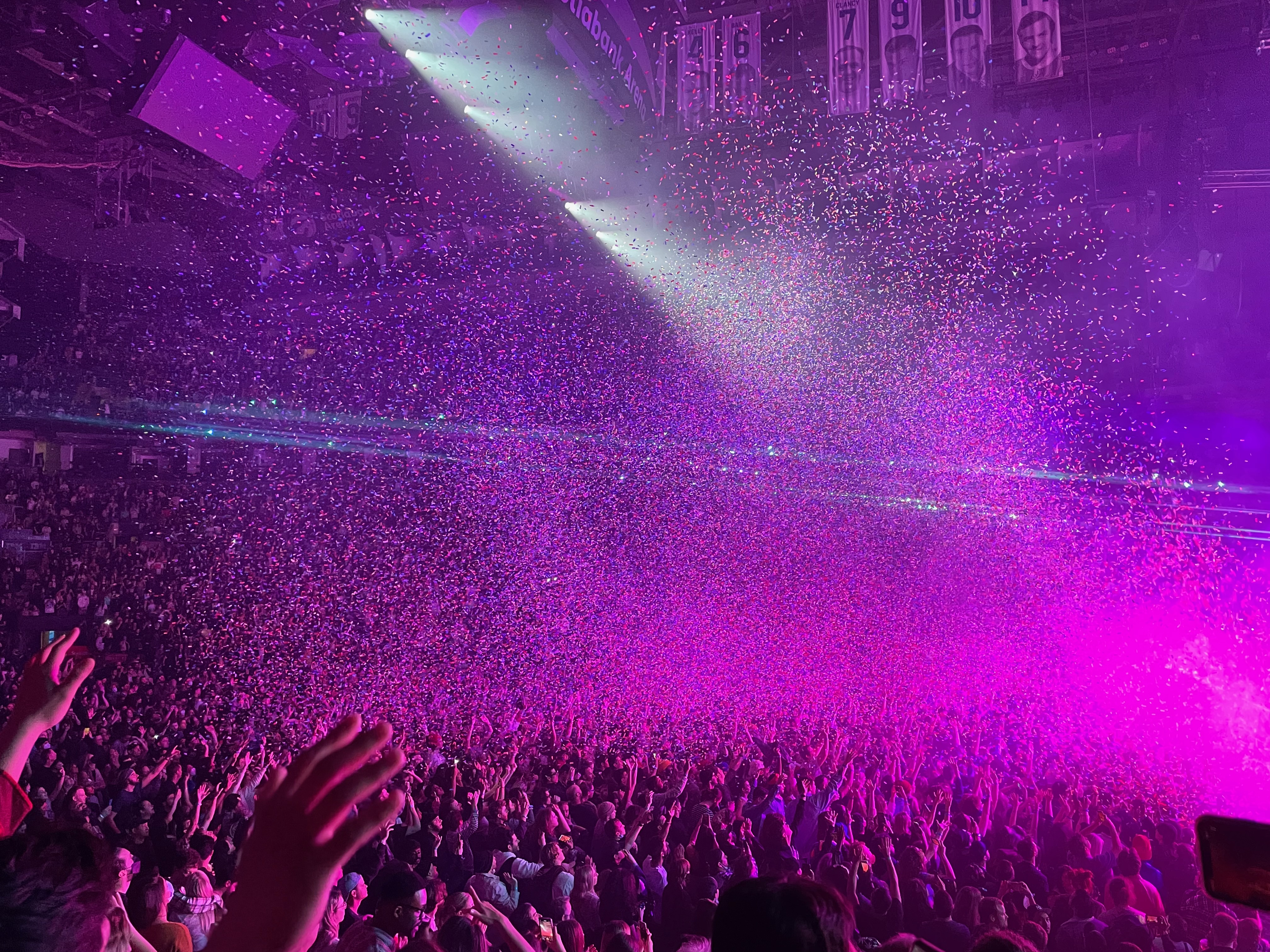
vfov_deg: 53.1
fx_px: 954
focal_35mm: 26
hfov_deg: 67.3
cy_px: 476
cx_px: 635
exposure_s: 1/59
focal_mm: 4.2
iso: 250
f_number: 1.6
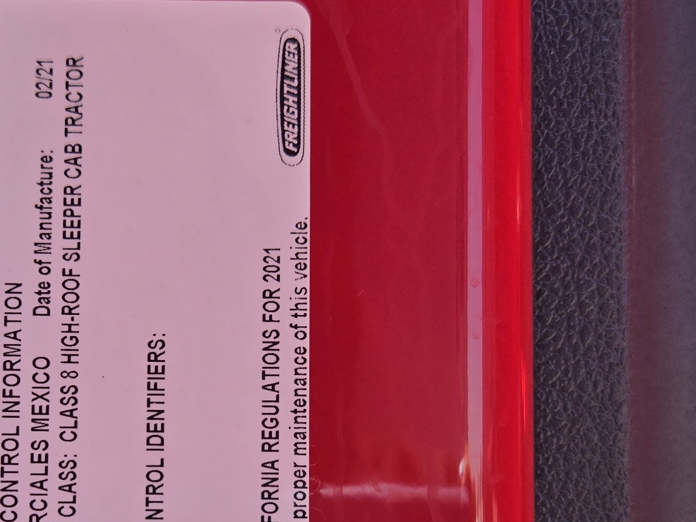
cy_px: 475
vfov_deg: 23.4
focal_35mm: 61
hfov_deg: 31.2
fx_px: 1226
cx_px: 179
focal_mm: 5.4
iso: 25
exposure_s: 1/521
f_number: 1.8
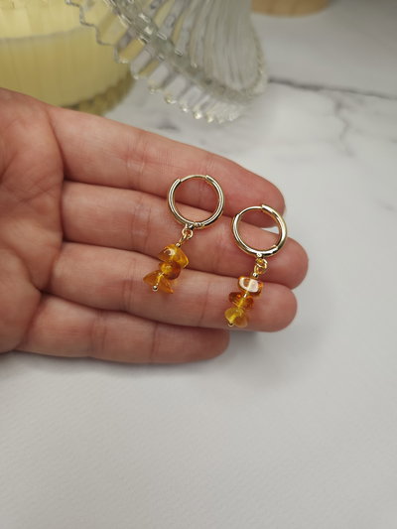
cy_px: 264
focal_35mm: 23
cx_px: 198
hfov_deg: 58.9
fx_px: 352
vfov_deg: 73.9
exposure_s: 1/20
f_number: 1.8
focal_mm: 5.4
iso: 50
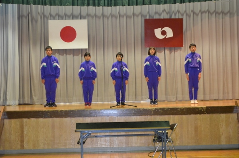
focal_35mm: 75
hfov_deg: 27.1
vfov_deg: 18.1
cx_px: 120
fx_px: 497
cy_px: 79
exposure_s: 1/60
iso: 3200
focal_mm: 50
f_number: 5.6
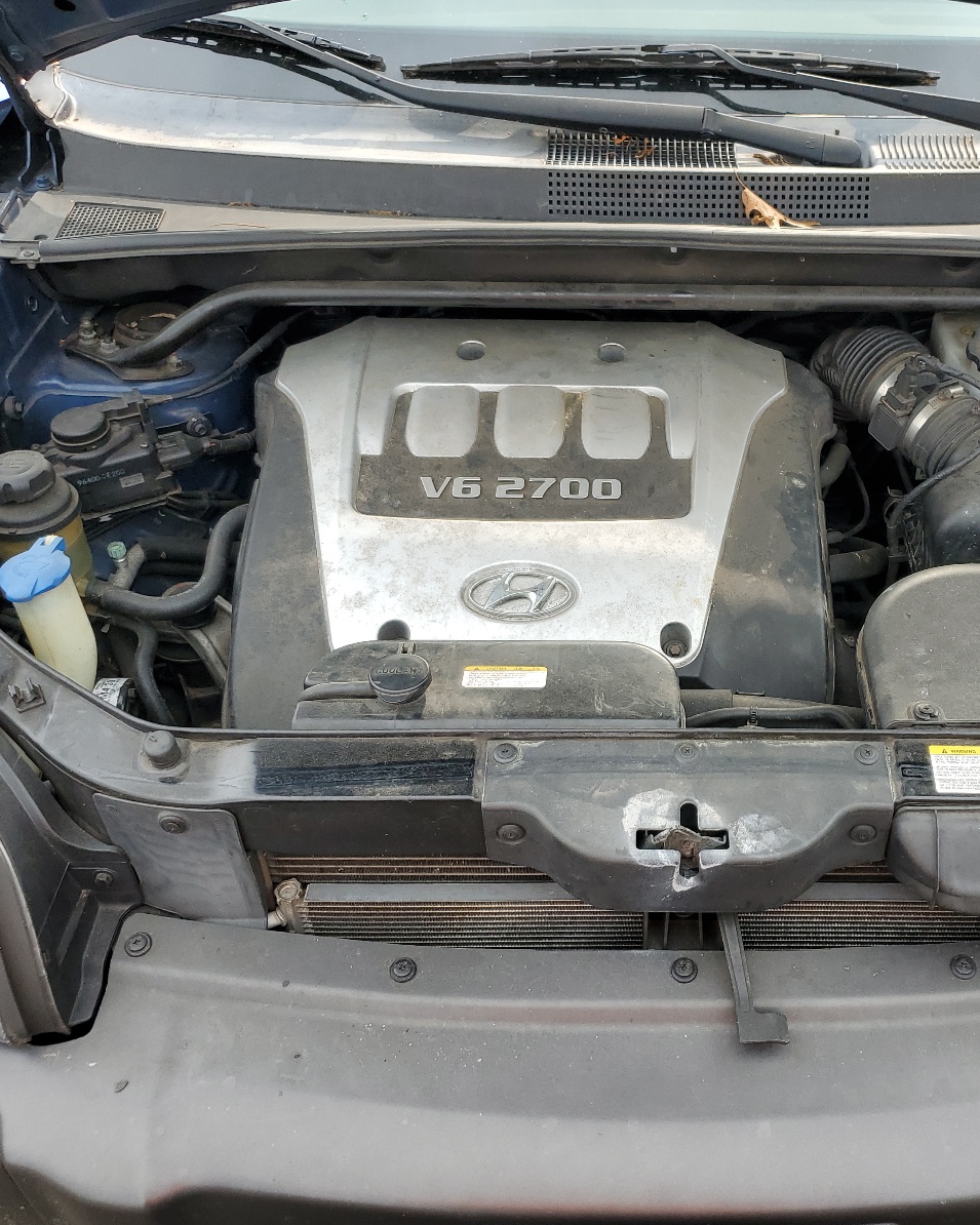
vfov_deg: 52.8
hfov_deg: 42.4
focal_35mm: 34
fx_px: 1233
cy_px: 615
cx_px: 693
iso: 50
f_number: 1.5
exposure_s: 1/588
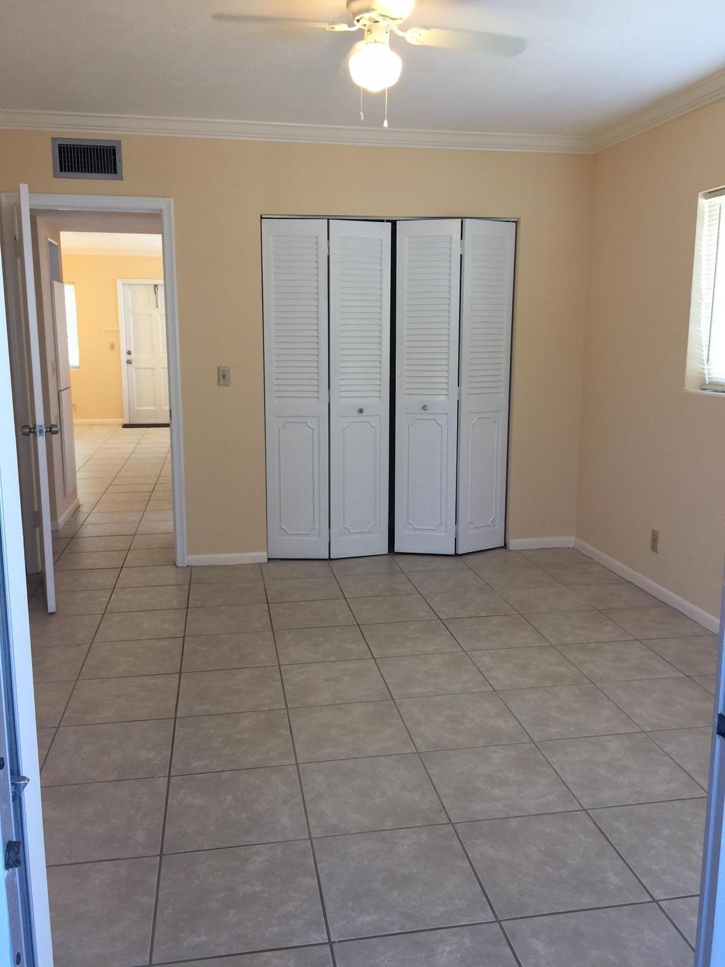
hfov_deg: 48.2
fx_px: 810
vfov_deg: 61.7
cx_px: 362
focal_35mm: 29
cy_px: 484
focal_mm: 4.15
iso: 40
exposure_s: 1/30
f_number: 2.2
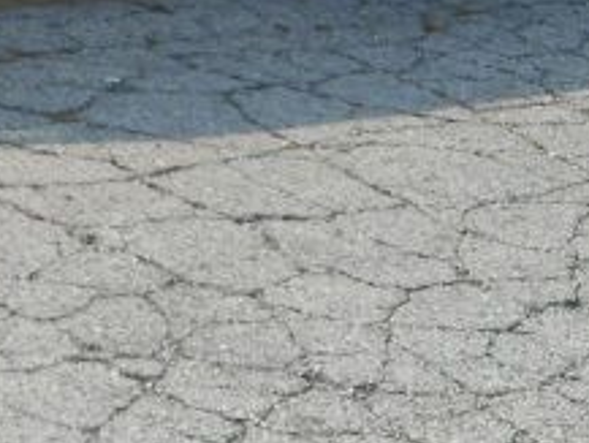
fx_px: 2758
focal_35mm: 162
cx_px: -456
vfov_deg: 9.0
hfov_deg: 11.4
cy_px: -193
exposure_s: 1/320
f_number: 4.7
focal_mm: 7.9
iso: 80
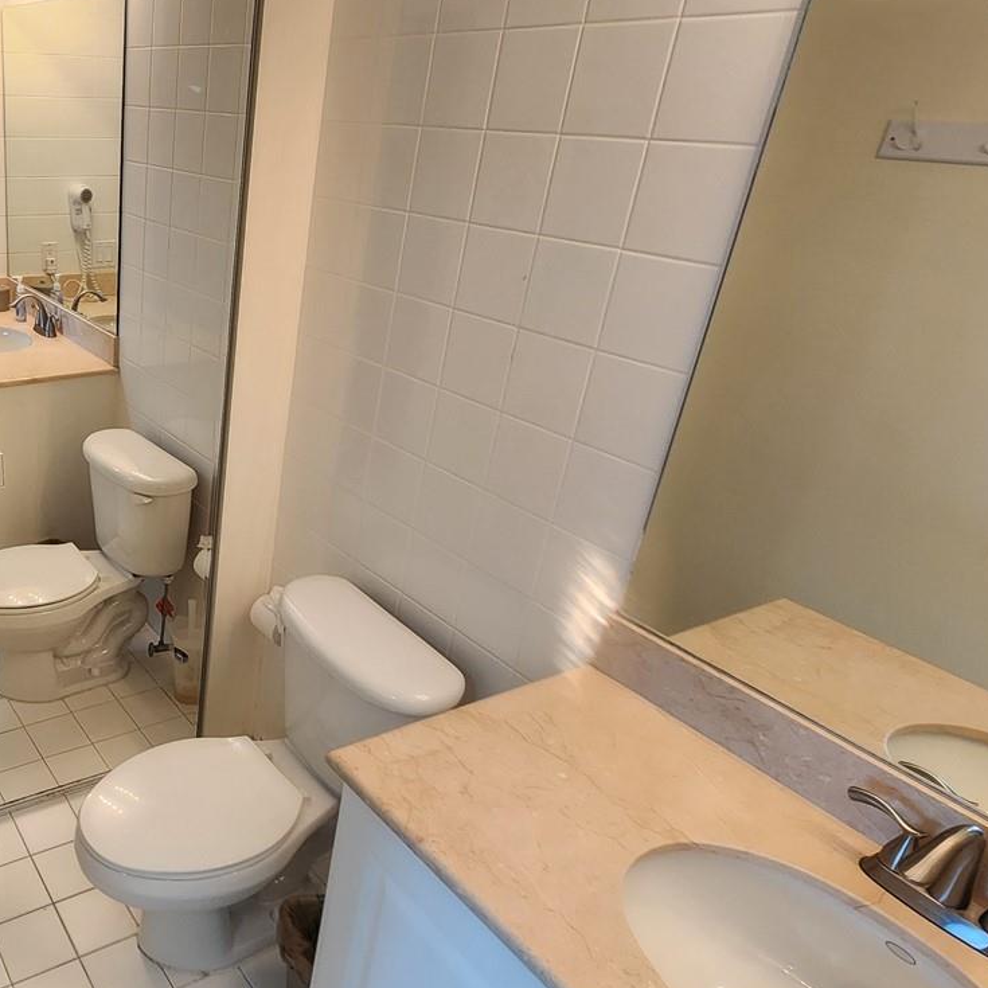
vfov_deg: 62.9
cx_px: 102
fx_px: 807
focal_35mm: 25
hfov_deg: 54.9
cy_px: 518
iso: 250
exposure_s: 1/60
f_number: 2.2
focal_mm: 2.2
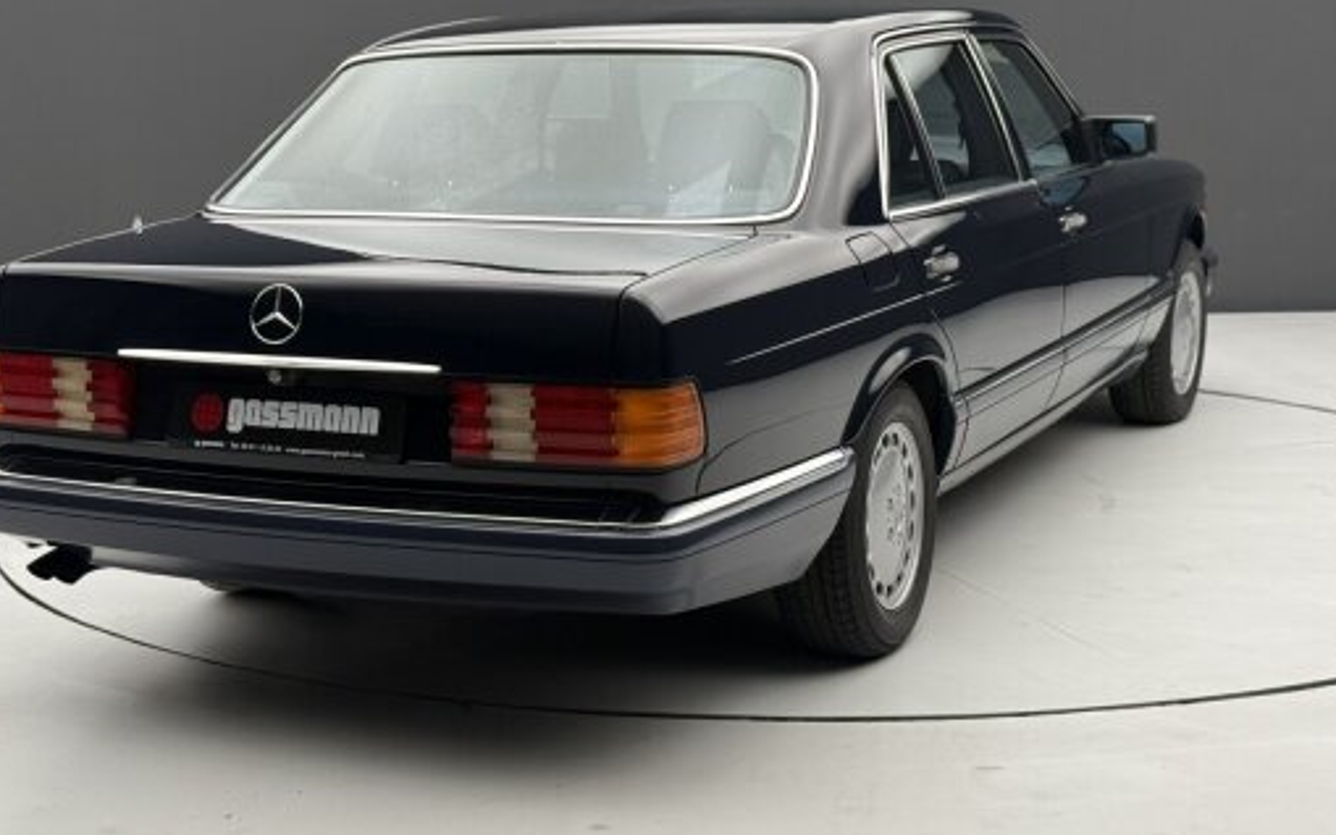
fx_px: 2330
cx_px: 598
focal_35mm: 64
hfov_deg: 32.0
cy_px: 370
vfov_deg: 20.3
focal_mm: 6.76
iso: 160
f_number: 1.78
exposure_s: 1/99
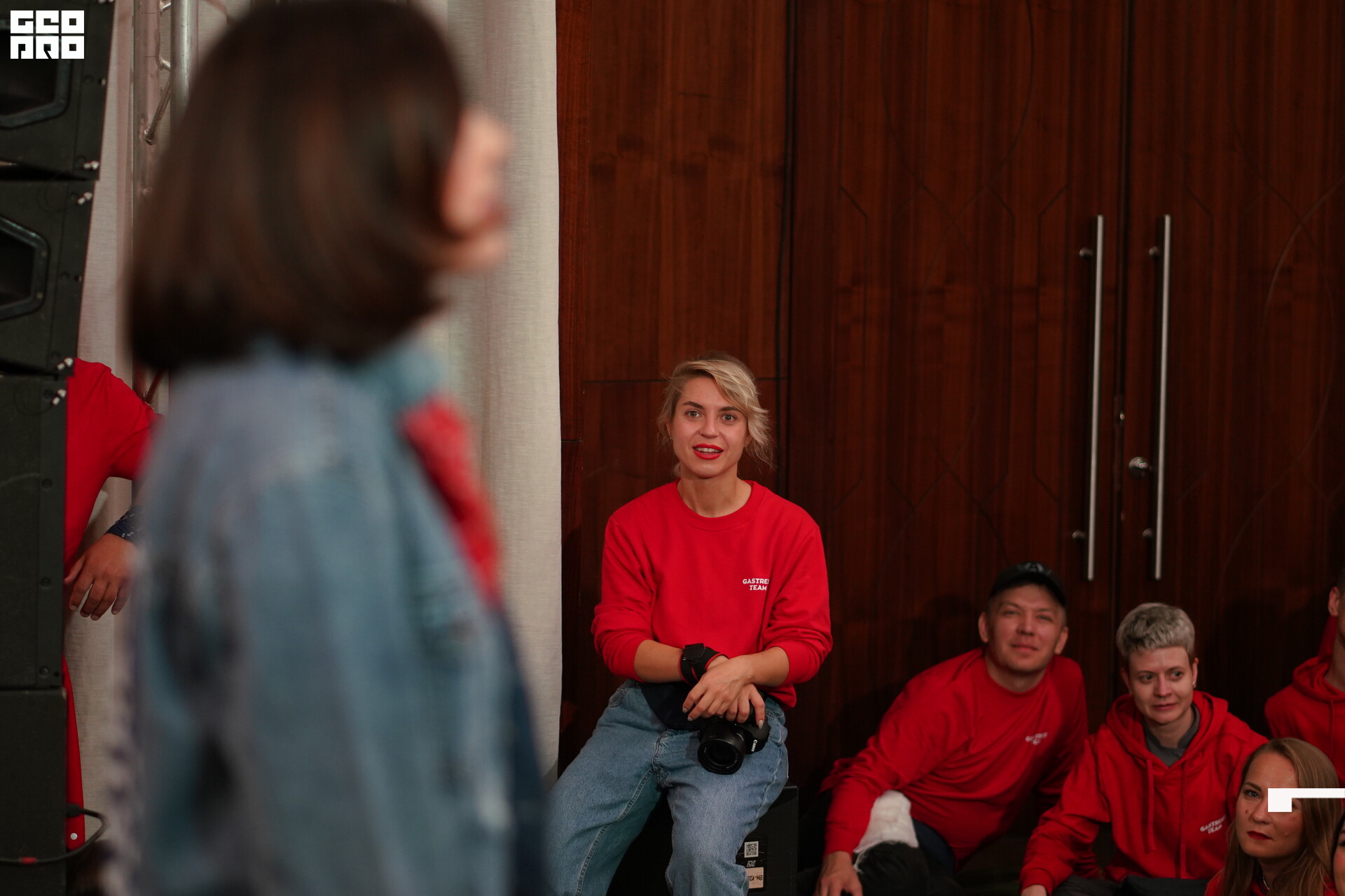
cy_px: 448
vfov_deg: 10.8
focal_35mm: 127
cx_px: 672
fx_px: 4744
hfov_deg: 16.1
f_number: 1.8
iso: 800
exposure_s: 1/200
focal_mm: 85
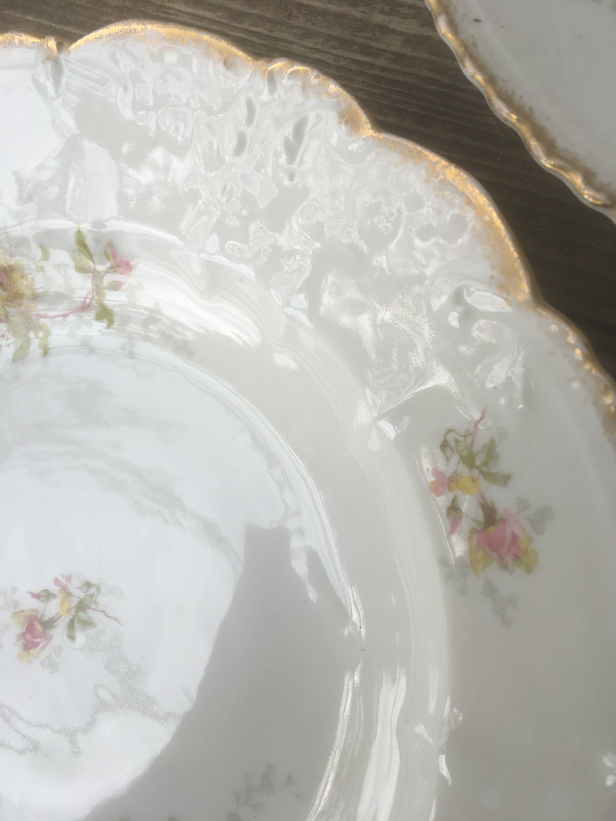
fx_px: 688
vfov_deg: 61.7
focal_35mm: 29
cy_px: 410
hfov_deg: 48.2
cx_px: 308
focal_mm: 4.15
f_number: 2.2
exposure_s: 1/785
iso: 25
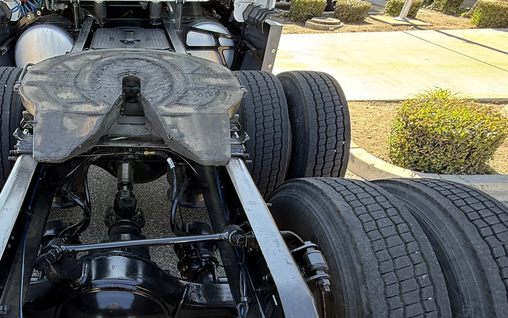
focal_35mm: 27
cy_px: 227
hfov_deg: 64.7
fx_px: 374
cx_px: 133
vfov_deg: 44.9
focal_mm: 2.22
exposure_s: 1/99
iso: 64
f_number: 2.2
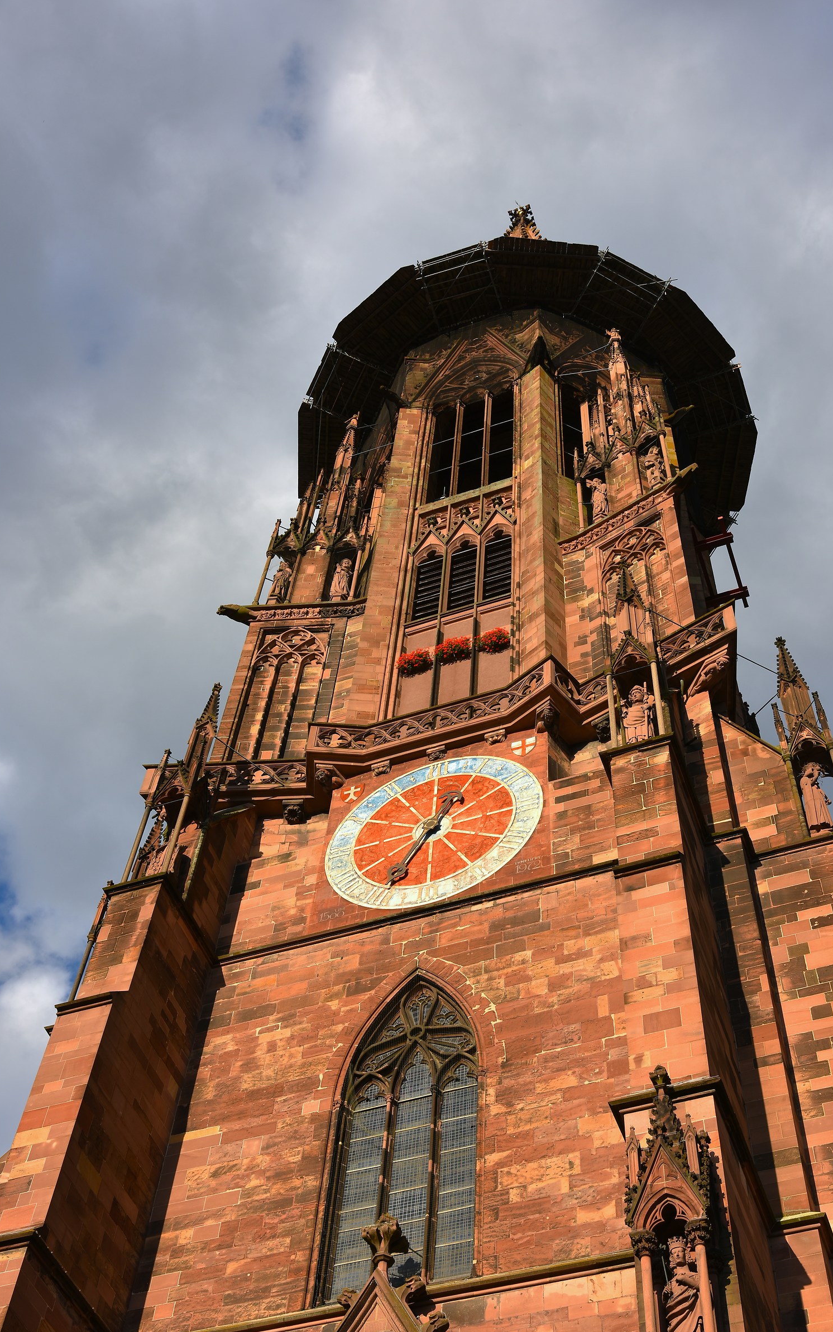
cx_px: 439
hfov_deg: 31.2
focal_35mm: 41
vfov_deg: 48.2
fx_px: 1489
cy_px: 668
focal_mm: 40
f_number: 8
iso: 100
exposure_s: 1/200
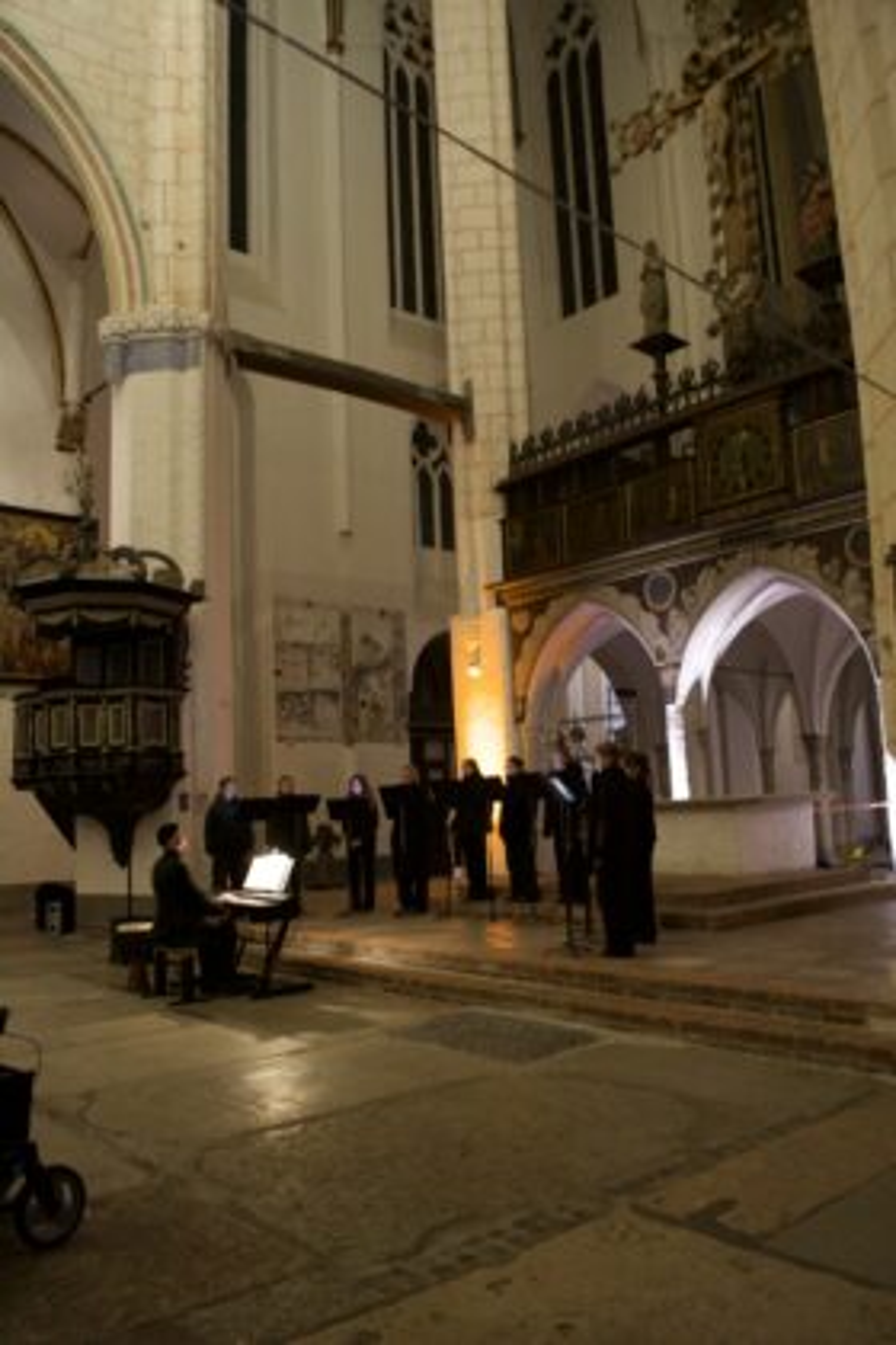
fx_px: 1008
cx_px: 448
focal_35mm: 27
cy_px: 672
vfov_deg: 67.4
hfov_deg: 47.9
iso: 800
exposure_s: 1/3
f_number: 5
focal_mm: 18
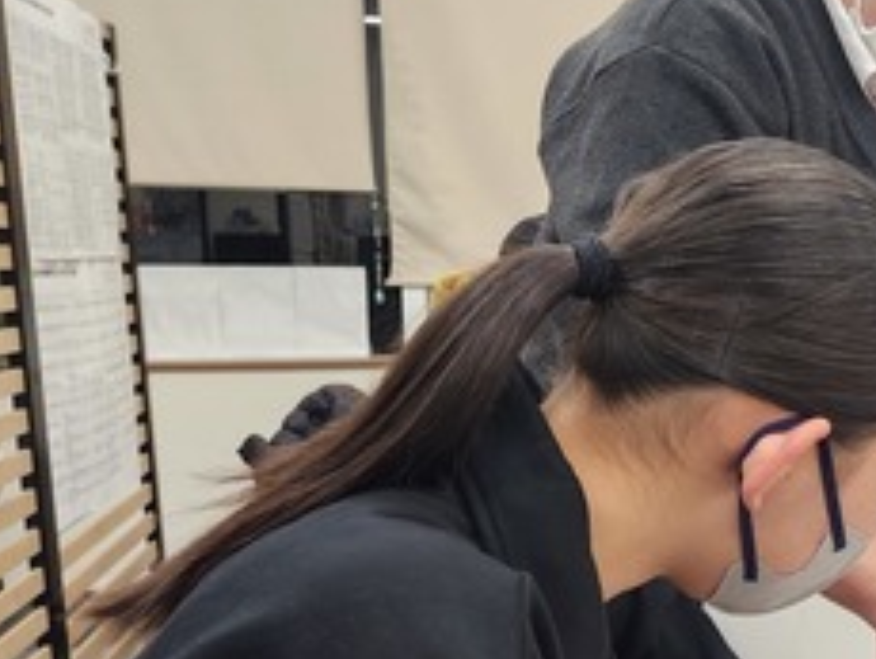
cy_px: 409
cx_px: 1017
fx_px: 1368
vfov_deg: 27.0
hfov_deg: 30.7
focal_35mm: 54
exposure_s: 1/180
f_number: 1.8
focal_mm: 5.4
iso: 200
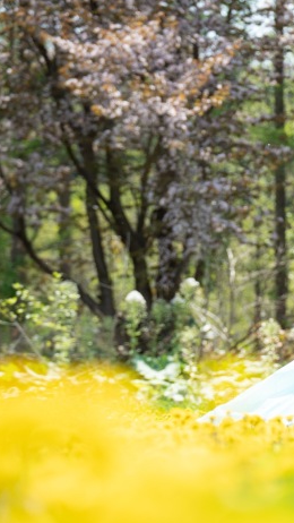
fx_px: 3214
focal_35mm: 232
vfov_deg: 9.3
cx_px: 409
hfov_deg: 5.2
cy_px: 275
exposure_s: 1/1250
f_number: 4
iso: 200
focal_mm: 128
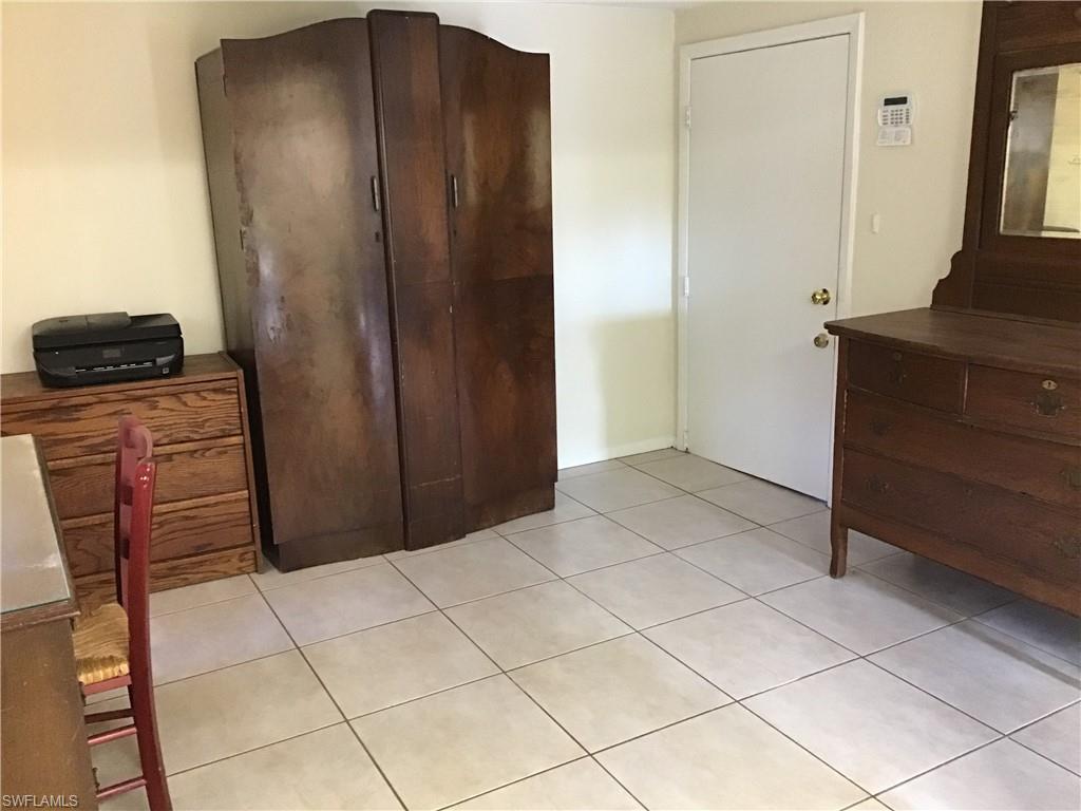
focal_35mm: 31
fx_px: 968
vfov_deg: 45.4
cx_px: 540
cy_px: 406
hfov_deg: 58.4
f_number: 2.4
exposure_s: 1/30
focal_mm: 3.3
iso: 200
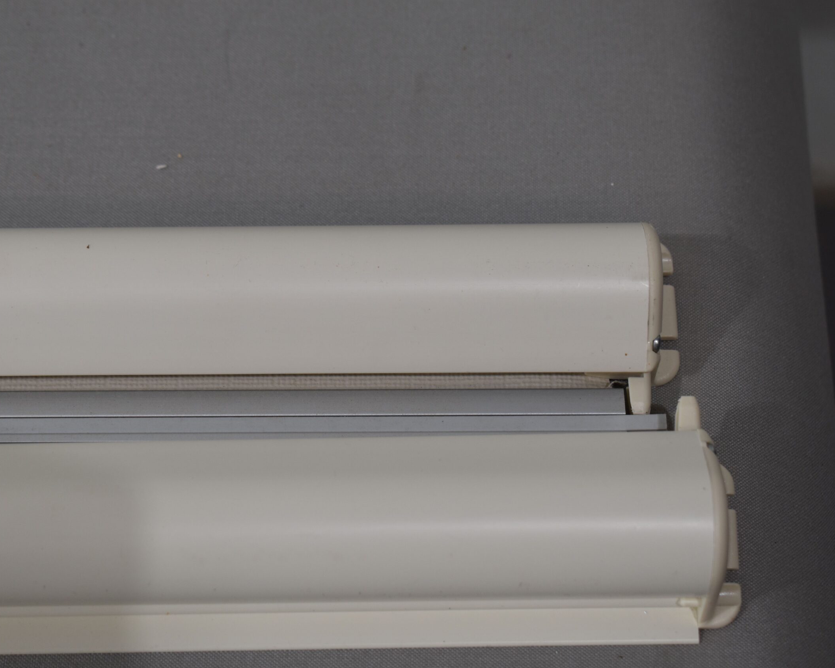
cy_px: 336
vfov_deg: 16.4
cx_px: 360
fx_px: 2313
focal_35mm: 94
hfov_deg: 20.5
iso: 280
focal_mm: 55
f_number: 5.6
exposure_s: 1/125
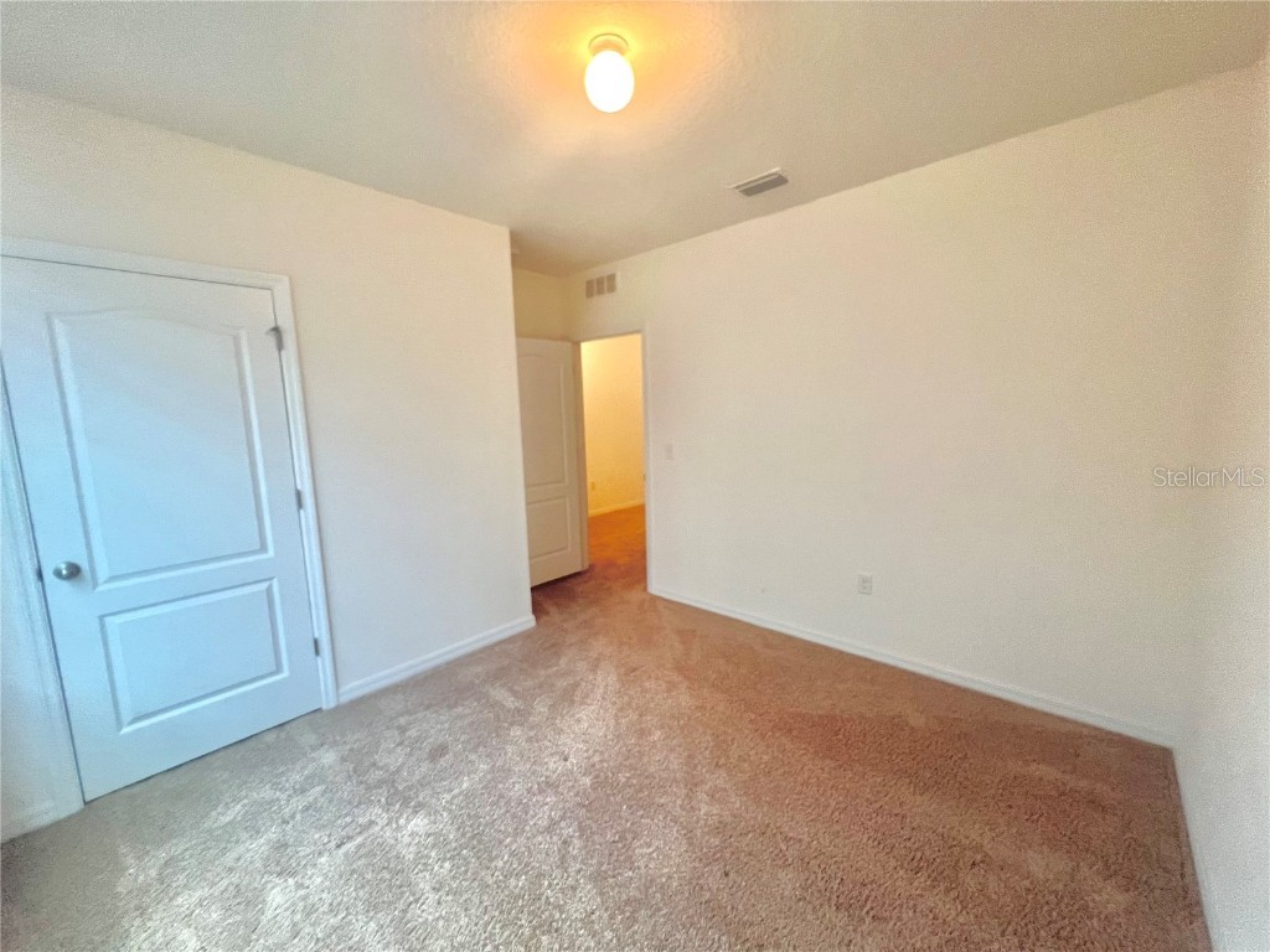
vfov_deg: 89.9
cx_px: 635
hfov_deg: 106.2
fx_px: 477
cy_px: 476
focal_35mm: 13
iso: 250
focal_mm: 1.57
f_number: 1.8
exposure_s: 1/60
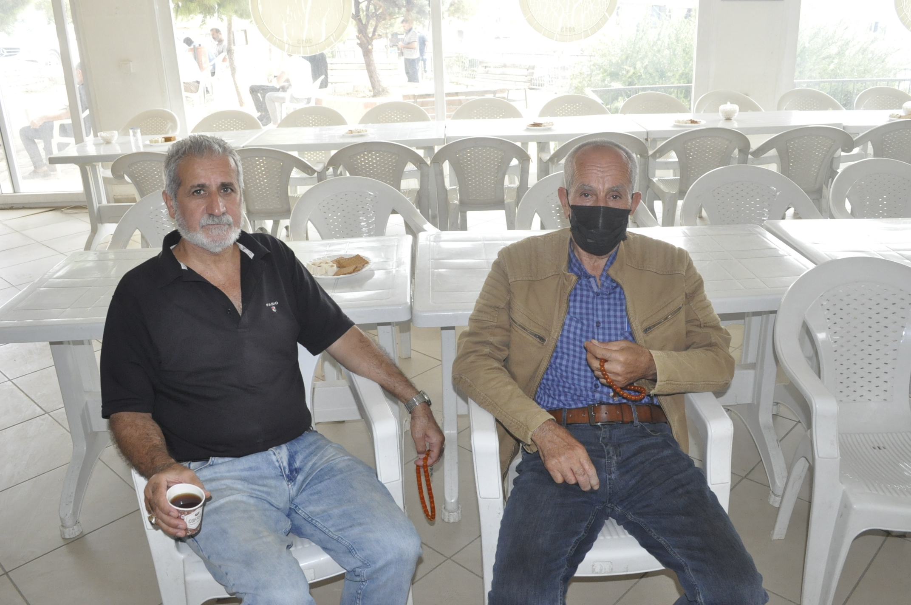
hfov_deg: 62.0
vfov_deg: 43.5
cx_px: 456
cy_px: 302
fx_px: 758
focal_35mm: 30
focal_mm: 20
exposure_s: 1/200
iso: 2000
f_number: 10
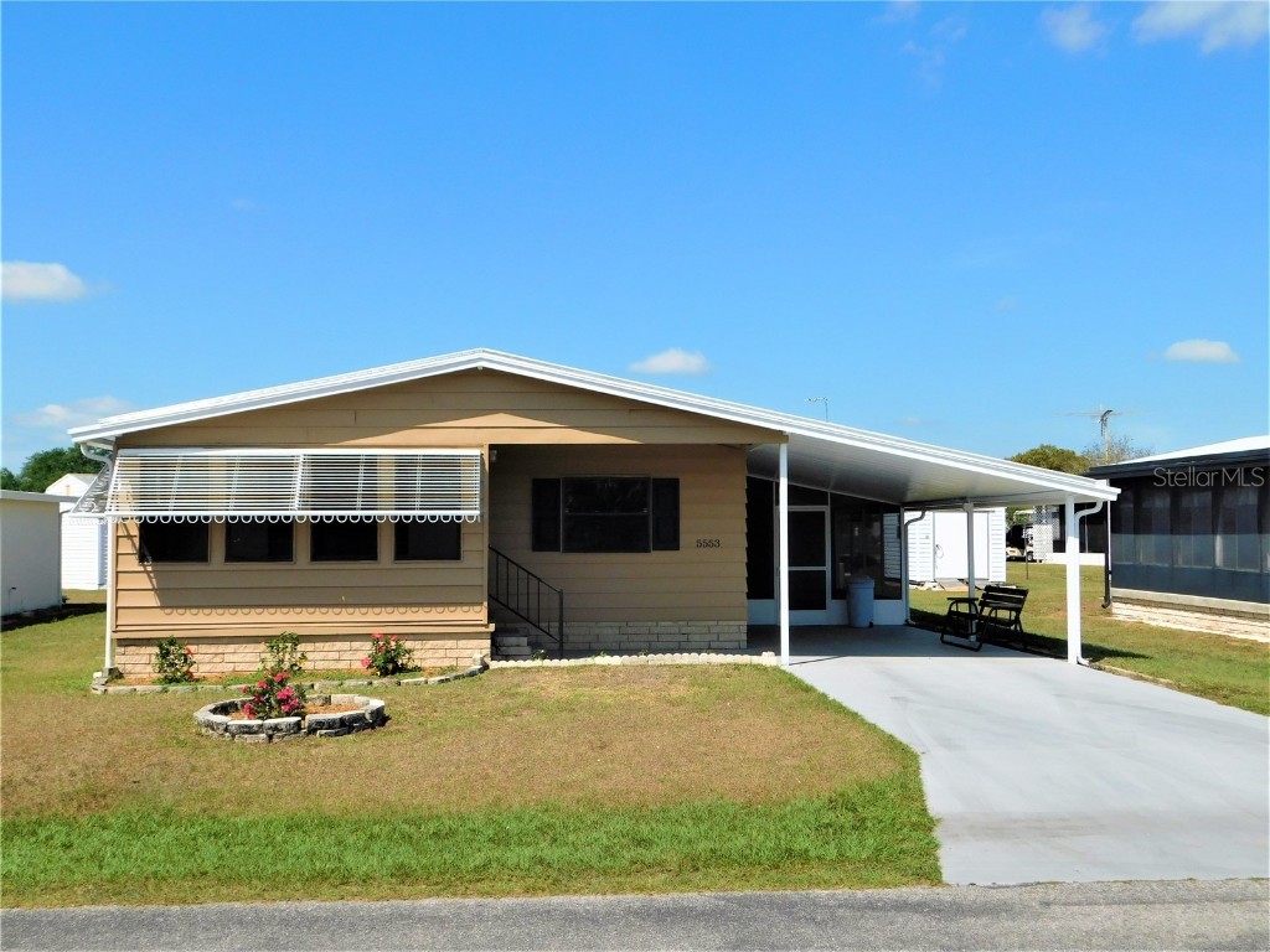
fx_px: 1321
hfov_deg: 51.4
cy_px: 476
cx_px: 635
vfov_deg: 39.7
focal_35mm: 36
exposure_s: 1/640
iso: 125
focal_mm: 6.3
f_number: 7
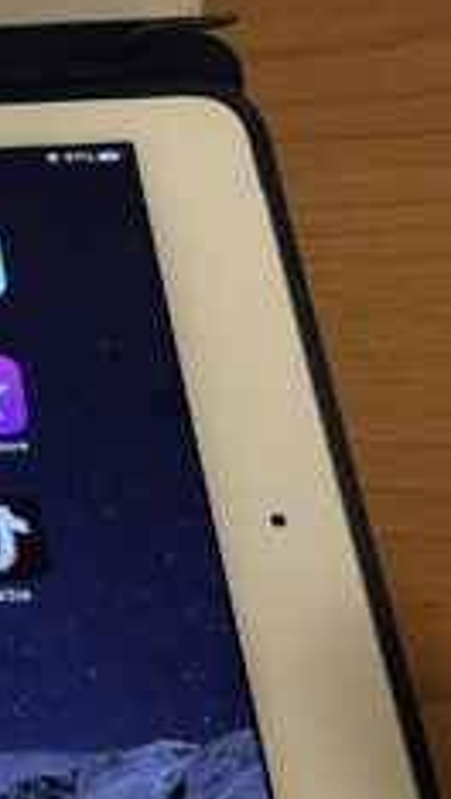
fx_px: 1315
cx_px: -396
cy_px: 364
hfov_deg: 16.0
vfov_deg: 33.8
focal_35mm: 62
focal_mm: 4.2
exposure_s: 1/50
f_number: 1.6
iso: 200
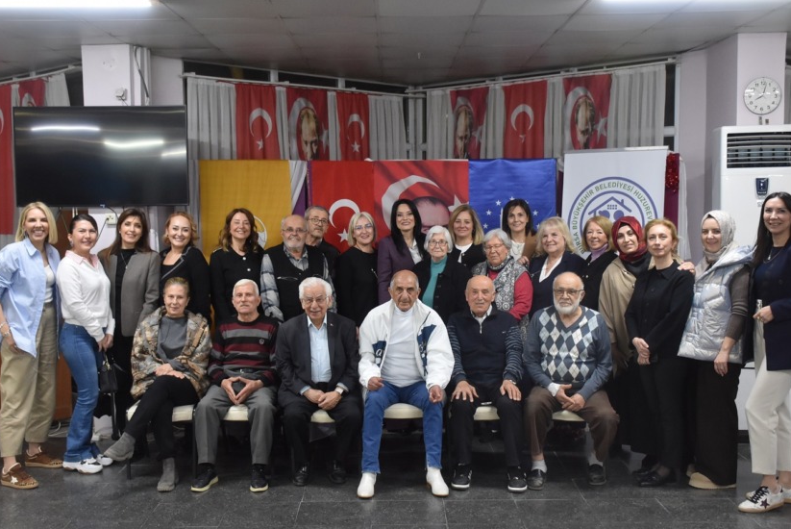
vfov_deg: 30.6
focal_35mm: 44
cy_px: 265
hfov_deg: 44.5
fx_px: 967
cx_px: 387
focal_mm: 26
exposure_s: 1/60
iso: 1400
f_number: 4
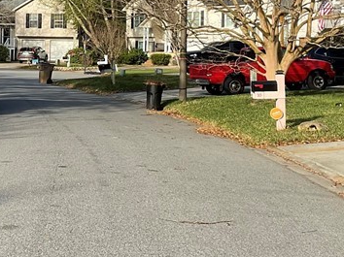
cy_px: 32
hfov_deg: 23.0
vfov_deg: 17.3
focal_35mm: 84
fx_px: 834
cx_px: 80
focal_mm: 3
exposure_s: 1/898
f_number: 1.8
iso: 16
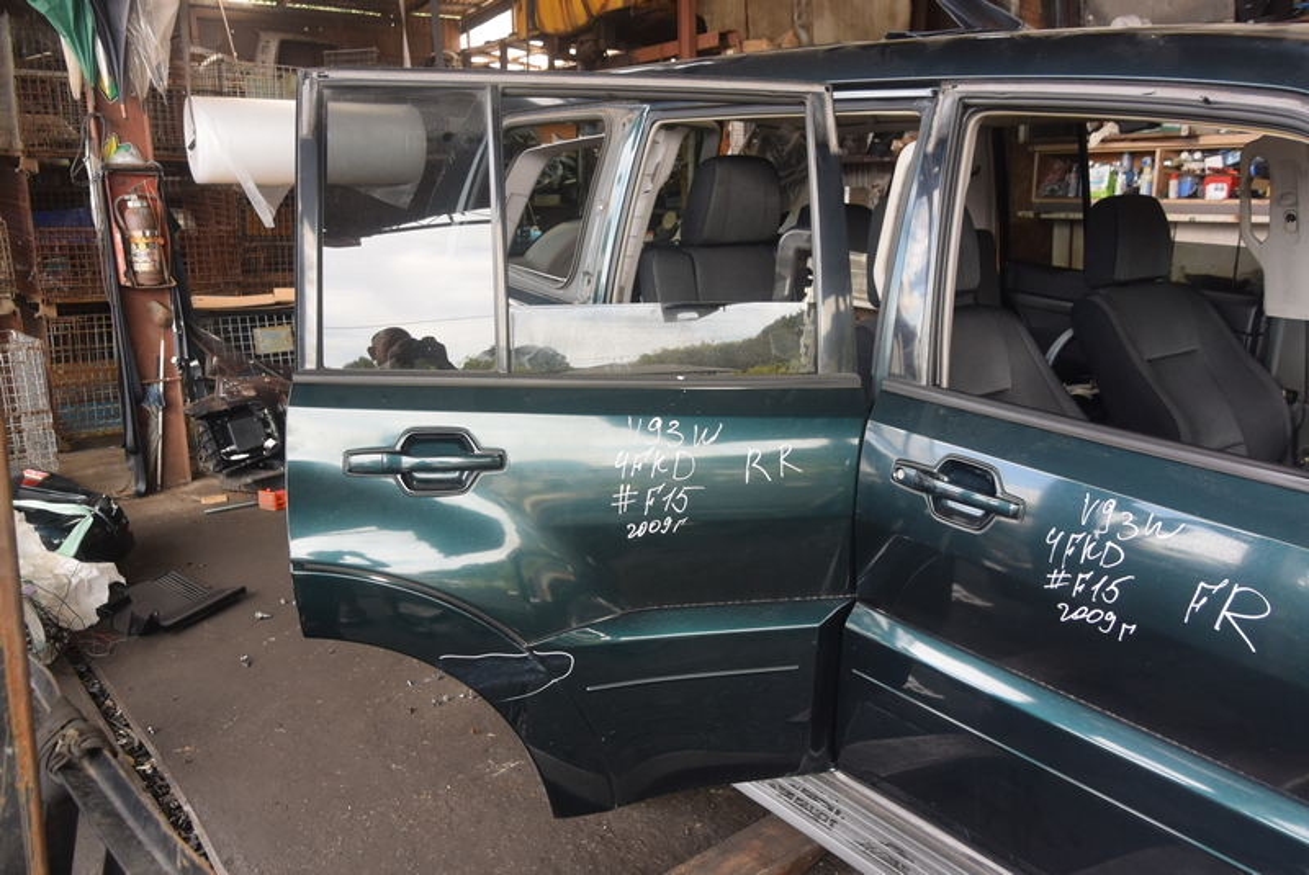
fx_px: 1055
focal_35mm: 29
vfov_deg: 45.0
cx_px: 654
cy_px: 438
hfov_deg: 63.6
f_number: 3.5
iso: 400
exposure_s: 1/125
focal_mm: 11
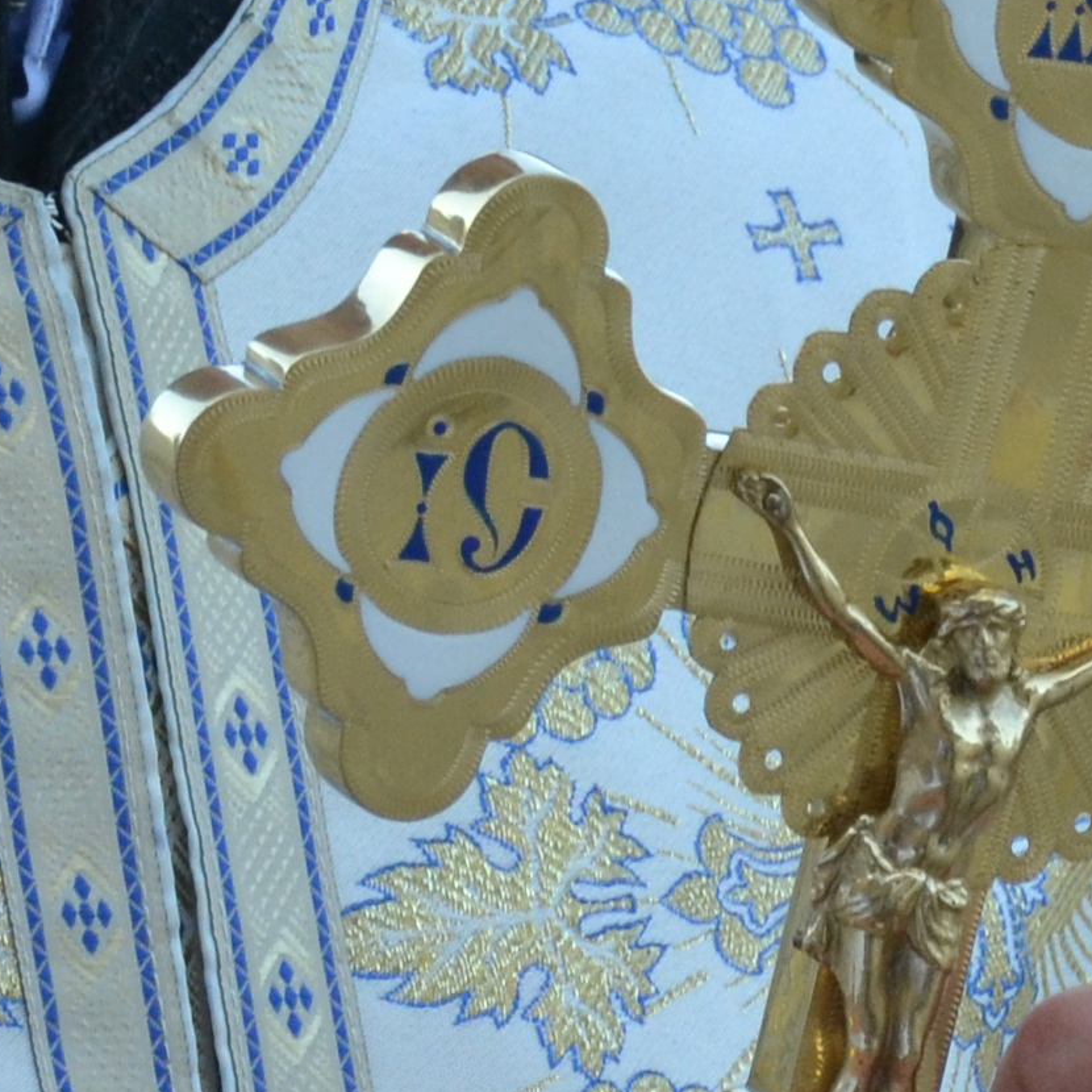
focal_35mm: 708
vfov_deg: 2.5
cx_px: 1
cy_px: -333
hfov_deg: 2.5
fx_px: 25269
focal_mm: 100
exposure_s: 1/250
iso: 800
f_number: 10
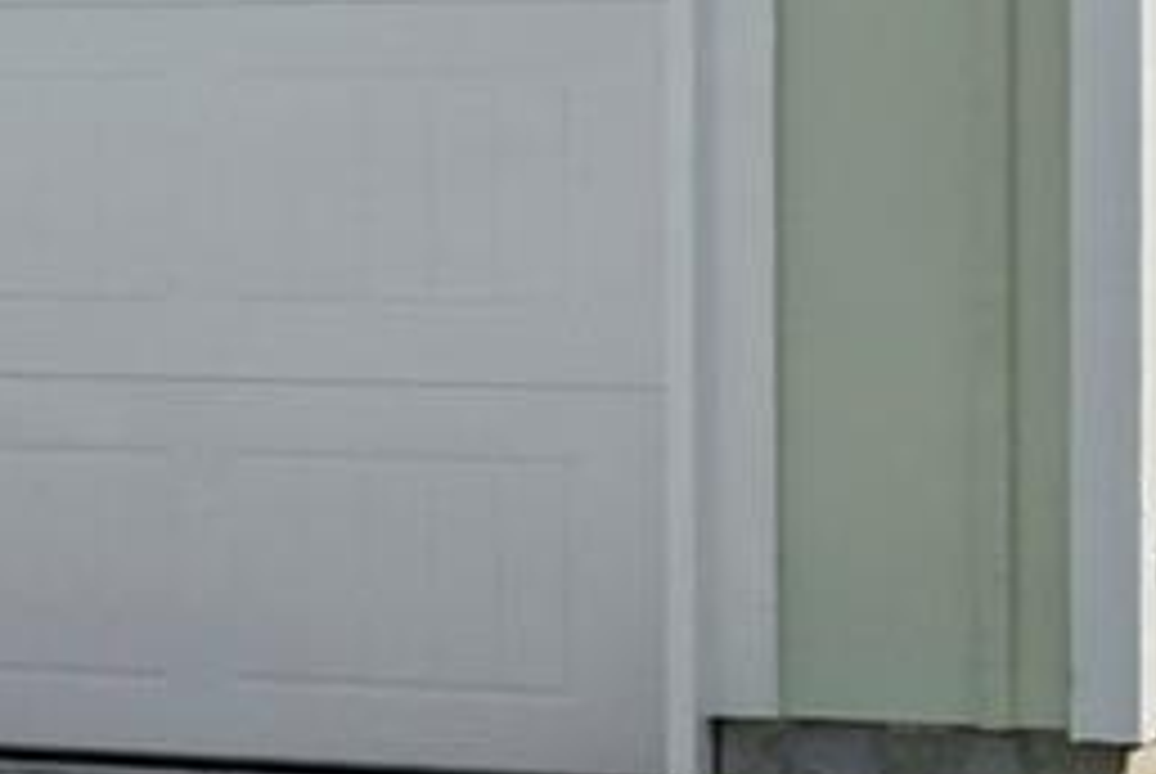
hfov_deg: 9.8
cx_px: -1309
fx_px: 6140
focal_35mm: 191
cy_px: -983
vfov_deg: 6.9
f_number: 8
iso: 400
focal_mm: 24
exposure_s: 1/2500
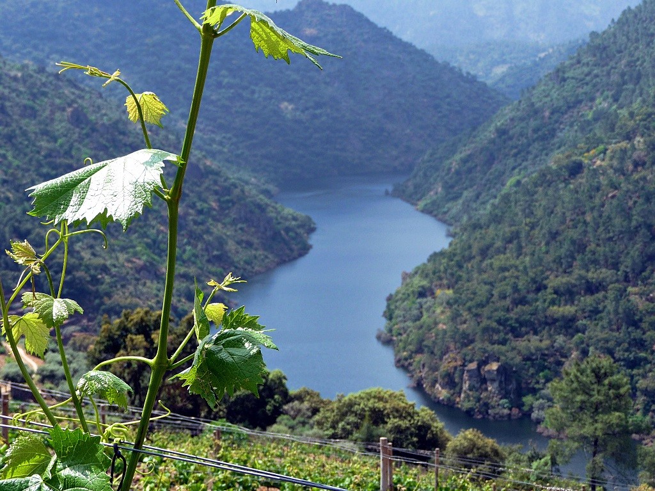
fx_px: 1267
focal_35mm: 67
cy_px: 246
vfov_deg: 21.9
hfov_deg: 29.0
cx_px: 328
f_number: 4.5
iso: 100
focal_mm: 11.3
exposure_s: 1/320
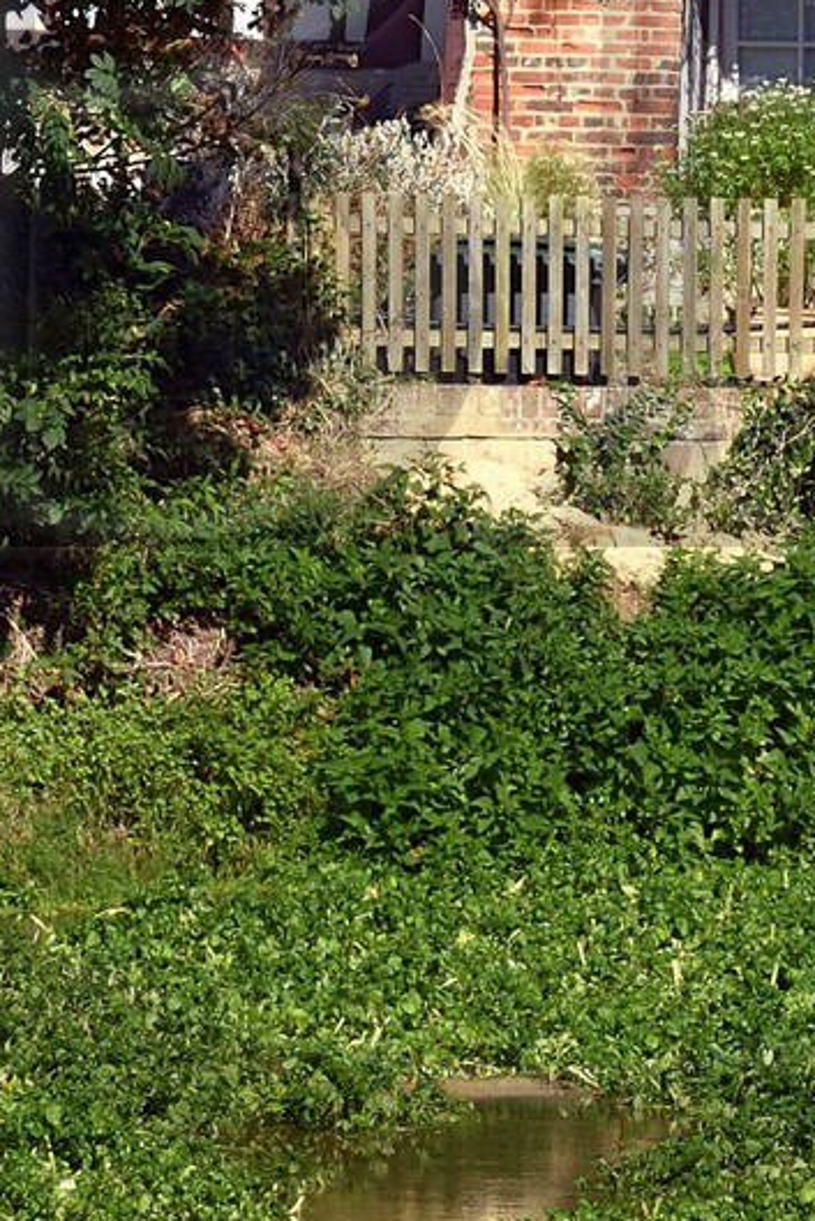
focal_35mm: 295
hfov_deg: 4.7
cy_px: 126
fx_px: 10010
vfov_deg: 7.0
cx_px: 536
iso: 200
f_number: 11
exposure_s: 1/250
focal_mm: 65
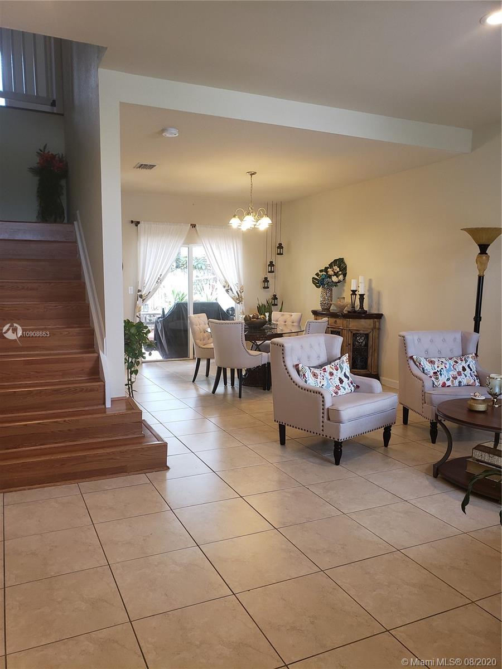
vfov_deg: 67.3
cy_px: 334
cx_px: 251
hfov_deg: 53.1
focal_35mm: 26
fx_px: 503
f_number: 2.4
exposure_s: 1/60
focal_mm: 4.3
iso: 160
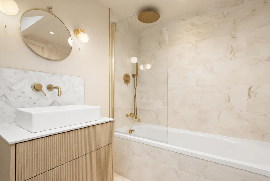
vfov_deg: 73.8
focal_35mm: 16
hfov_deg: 96.7
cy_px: 90
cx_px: 135
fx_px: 120
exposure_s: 1/40
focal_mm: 16
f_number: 10
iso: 1600
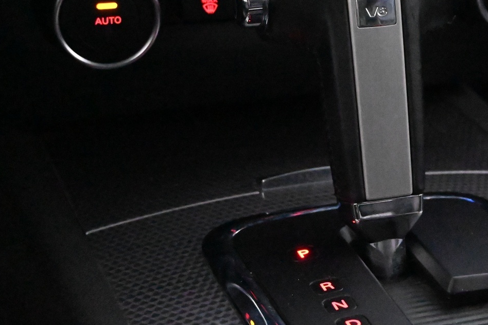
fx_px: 1286
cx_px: 388
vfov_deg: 14.4
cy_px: 153
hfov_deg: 21.2
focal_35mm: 95
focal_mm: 37
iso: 25600
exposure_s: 1/60
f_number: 5.3
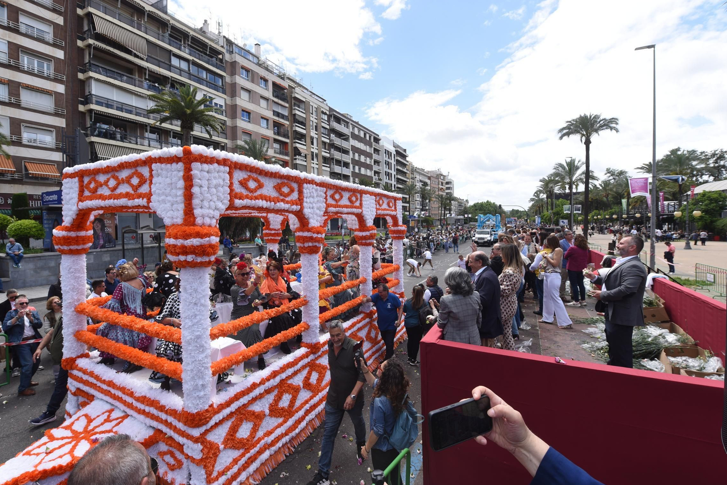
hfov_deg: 96.7
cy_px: 223
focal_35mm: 16
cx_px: 347
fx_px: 323
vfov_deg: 73.6
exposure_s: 1/250
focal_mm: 14
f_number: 7.1
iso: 100
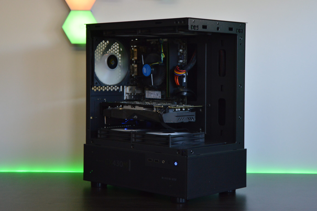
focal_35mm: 70
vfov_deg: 19.4
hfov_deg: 28.9
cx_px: 167
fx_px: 616
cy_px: 95
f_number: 4.8
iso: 800
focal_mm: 42
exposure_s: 1/60
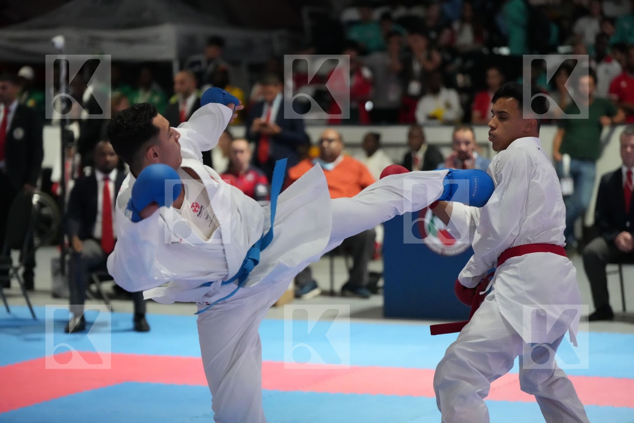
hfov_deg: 17.6
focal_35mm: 116
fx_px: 2043
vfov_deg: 11.8
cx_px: 317
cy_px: 212
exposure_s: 1/800
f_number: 2.8
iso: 10000
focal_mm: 116
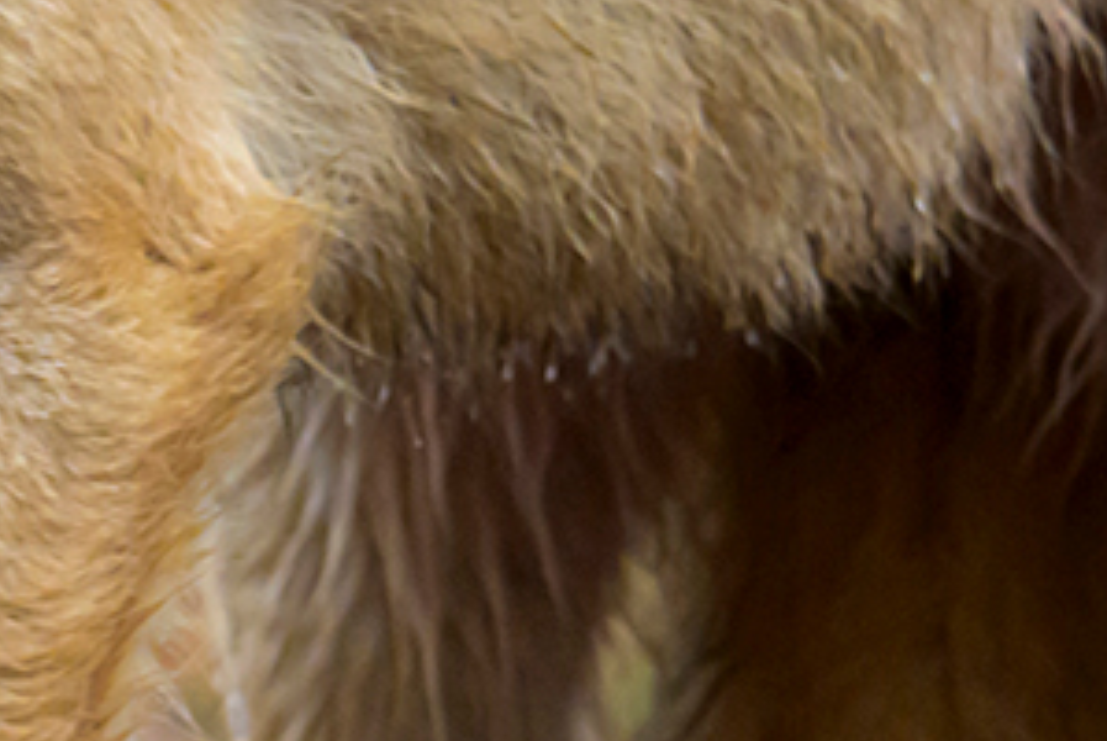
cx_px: -955
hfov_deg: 1.0
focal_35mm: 2137
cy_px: 250
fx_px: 65775
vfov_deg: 0.6
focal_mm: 400
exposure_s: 1/800
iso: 5600
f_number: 5.6
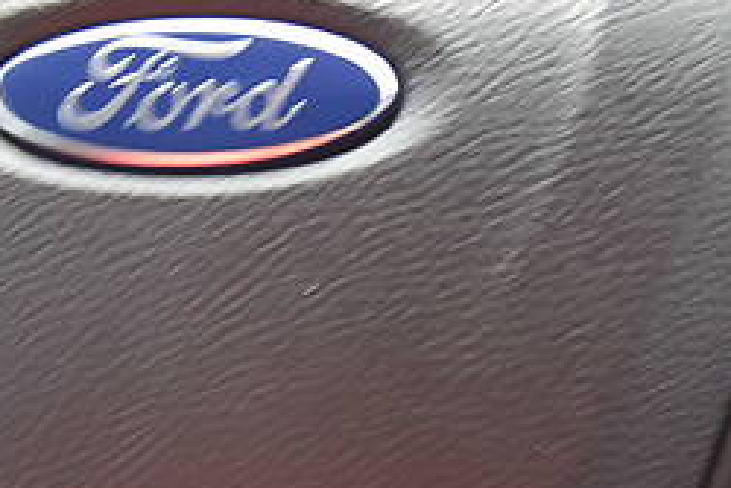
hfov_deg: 17.7
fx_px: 2336
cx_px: 249
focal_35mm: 115
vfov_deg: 11.9
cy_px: 332
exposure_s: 1/80
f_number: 4.5
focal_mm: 24
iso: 400
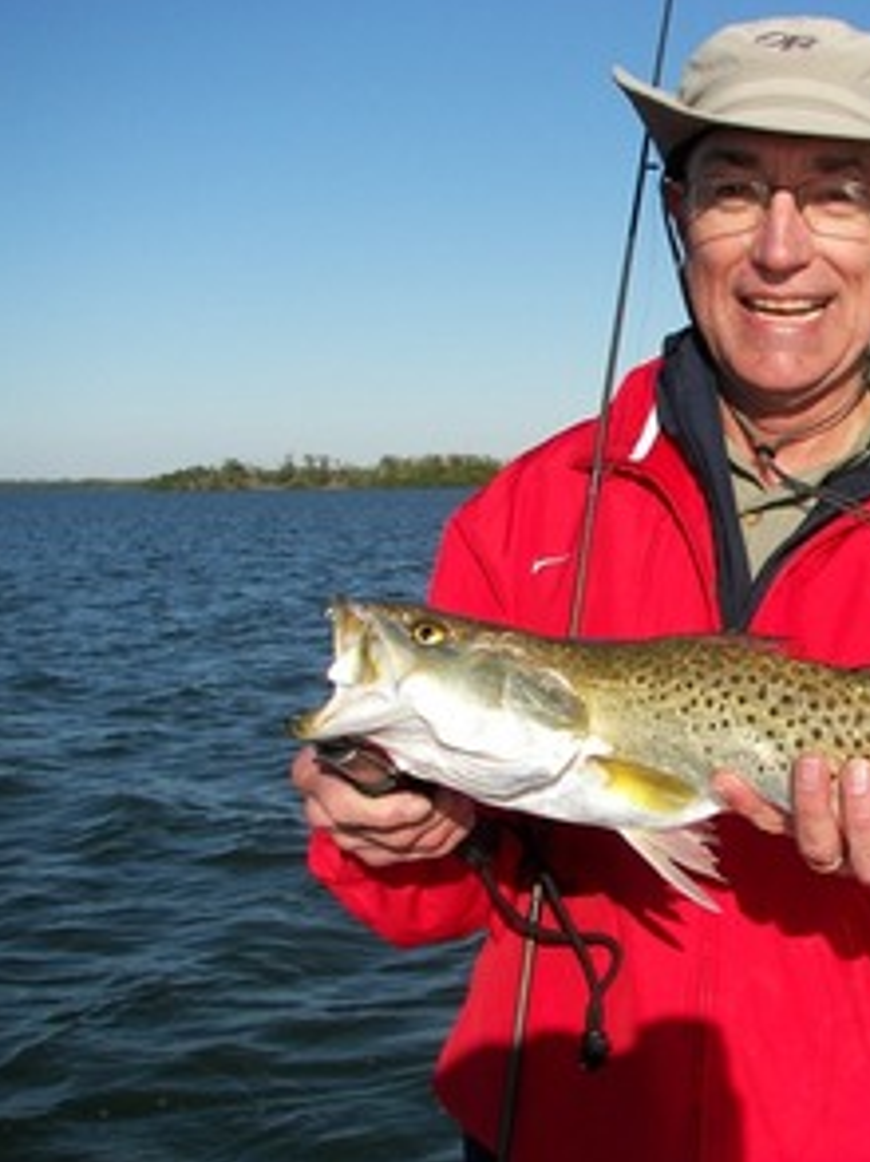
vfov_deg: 38.9
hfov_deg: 28.5
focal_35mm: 49
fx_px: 1644
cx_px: 775
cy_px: 573
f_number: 4
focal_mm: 6
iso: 50
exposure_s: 1/800
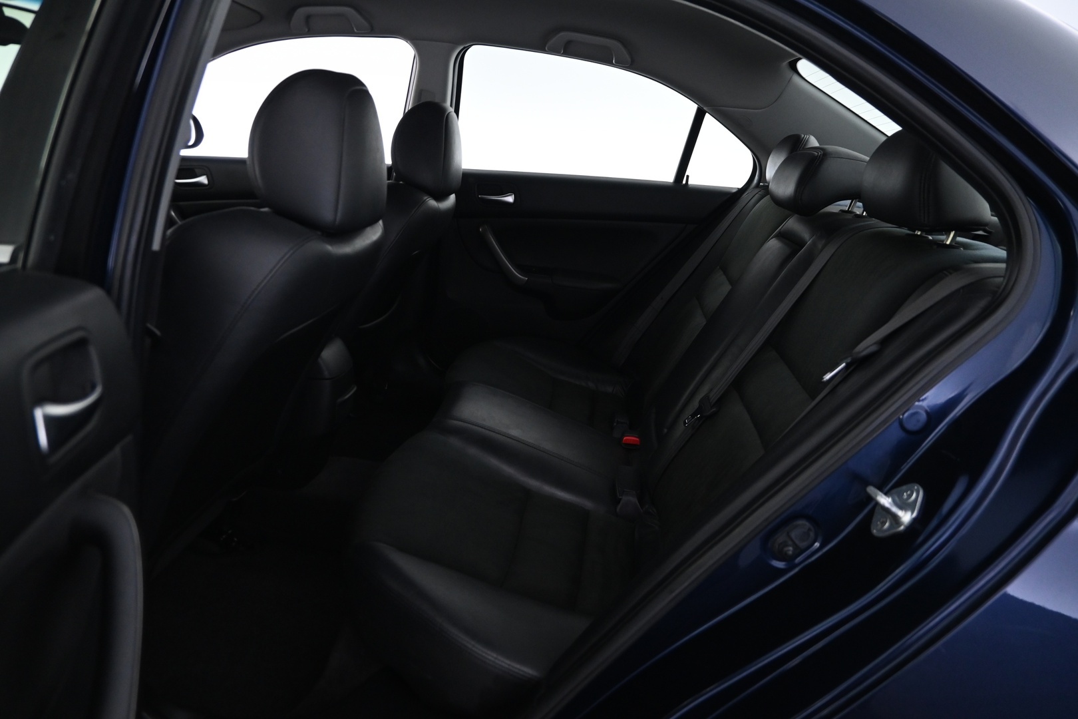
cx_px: 539
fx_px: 719
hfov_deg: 73.7
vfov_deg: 53.1
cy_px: 360
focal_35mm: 24
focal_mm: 16
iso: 1600
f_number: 3.5
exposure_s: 1/20
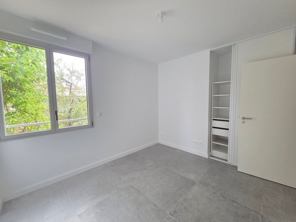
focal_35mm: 13
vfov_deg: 89.9
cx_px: 148
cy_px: 111
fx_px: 111
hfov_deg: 106.2
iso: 640
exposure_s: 1/100
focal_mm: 2.2
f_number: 2.2
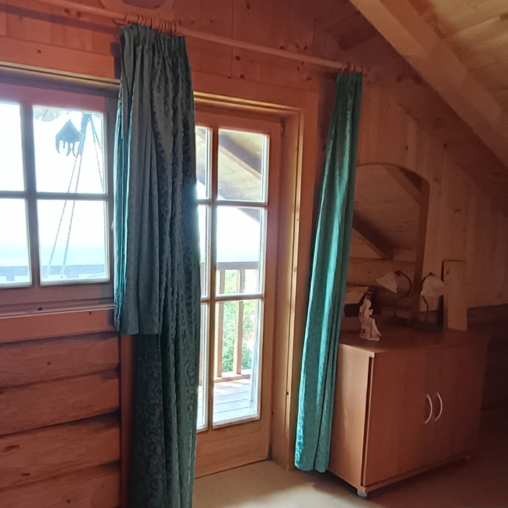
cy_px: 287
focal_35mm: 25
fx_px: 415
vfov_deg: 62.7
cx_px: 146
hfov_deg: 60.5
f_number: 2.2
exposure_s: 1/33.3
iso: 679
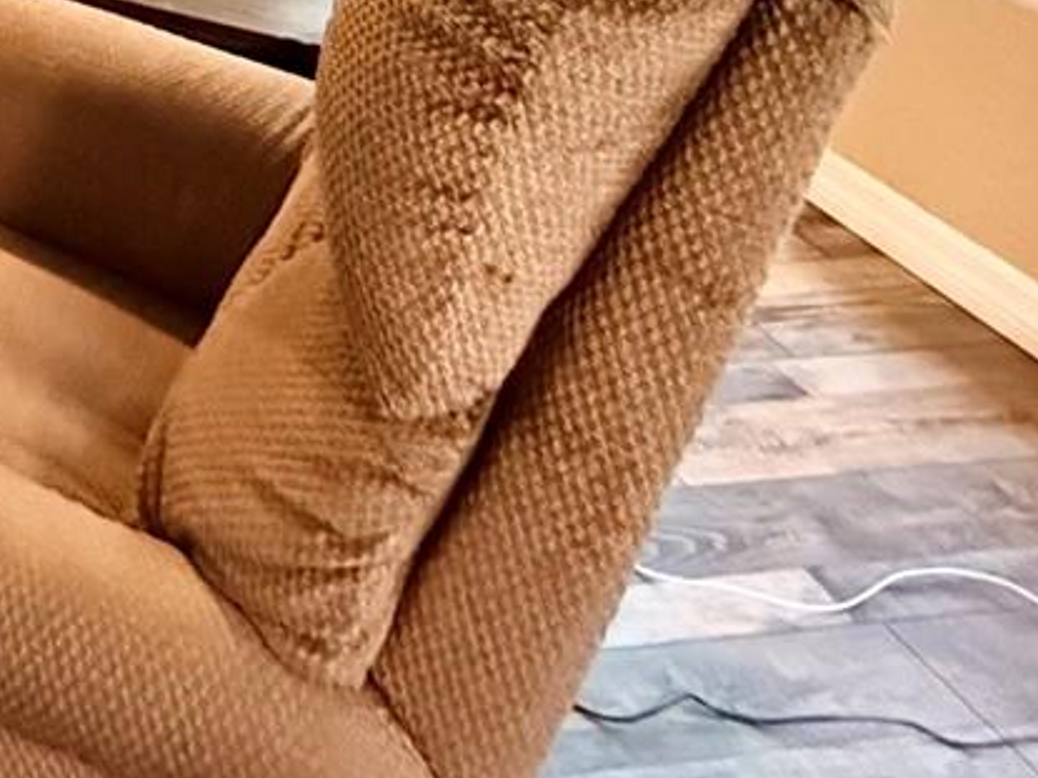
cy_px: -675
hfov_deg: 30.4
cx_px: -198
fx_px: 1619
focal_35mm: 54
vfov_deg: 19.3
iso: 1250
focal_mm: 2.22
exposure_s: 1/60
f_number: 2.2
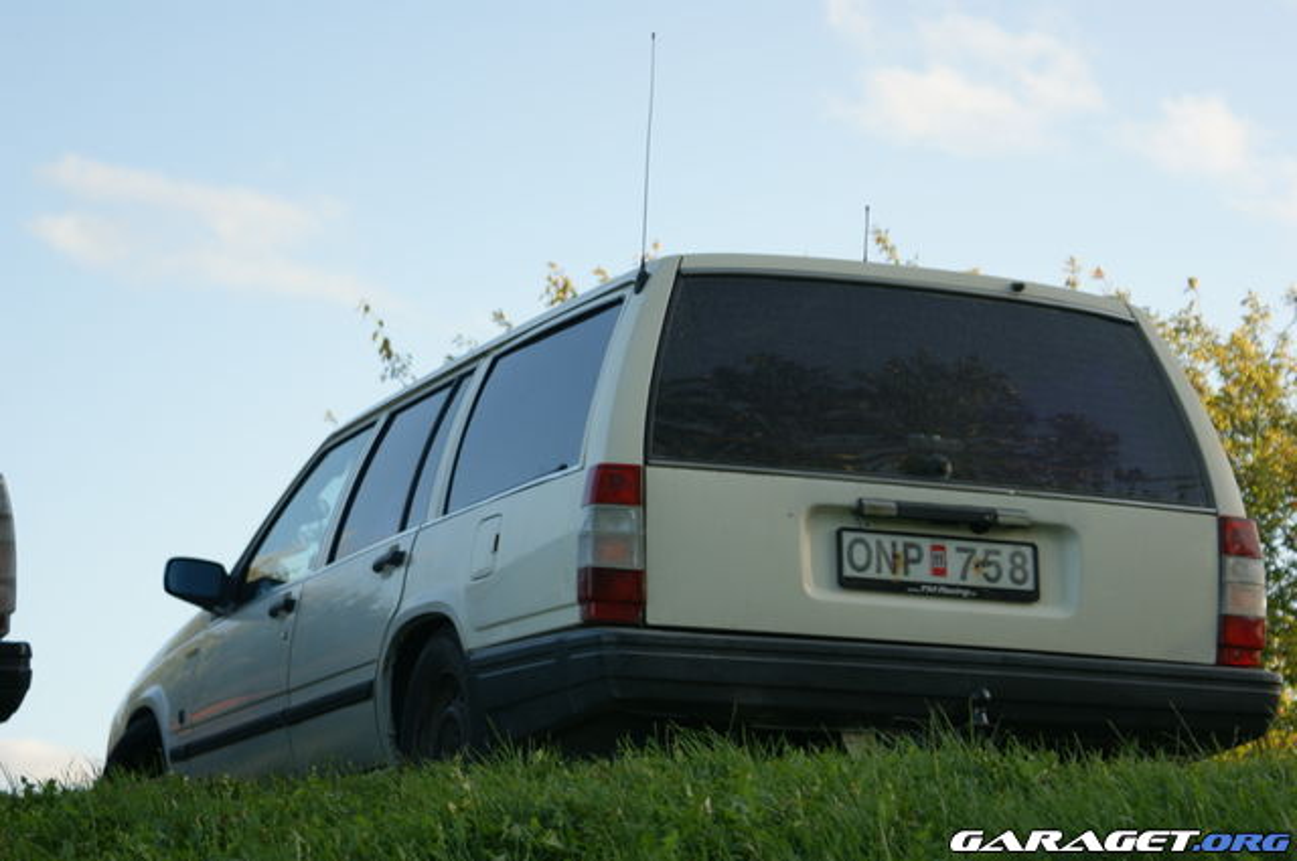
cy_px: 430
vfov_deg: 15.1
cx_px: 648
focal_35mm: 90
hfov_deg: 22.6
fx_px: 3238
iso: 100
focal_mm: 60
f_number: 5.6
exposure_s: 1/125
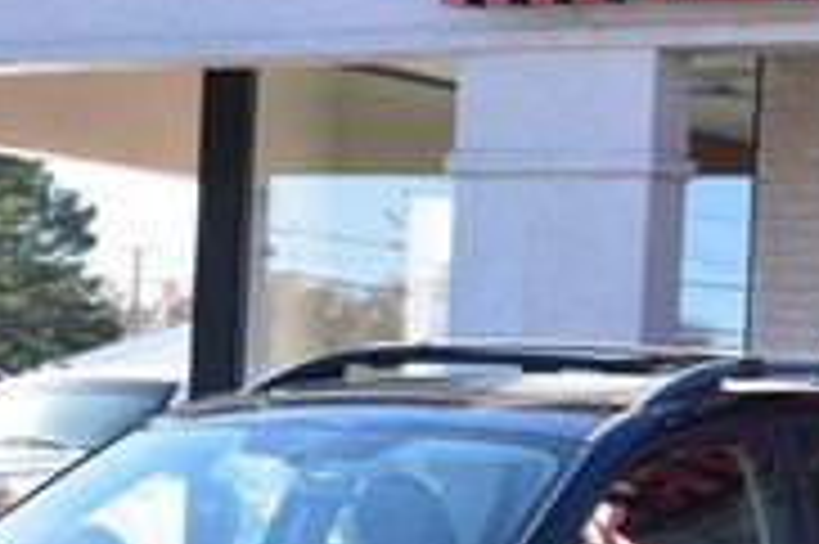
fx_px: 3364
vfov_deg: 9.2
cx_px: 882
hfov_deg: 13.6
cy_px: 566
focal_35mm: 148
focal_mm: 28
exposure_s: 1/200
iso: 400
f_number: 10
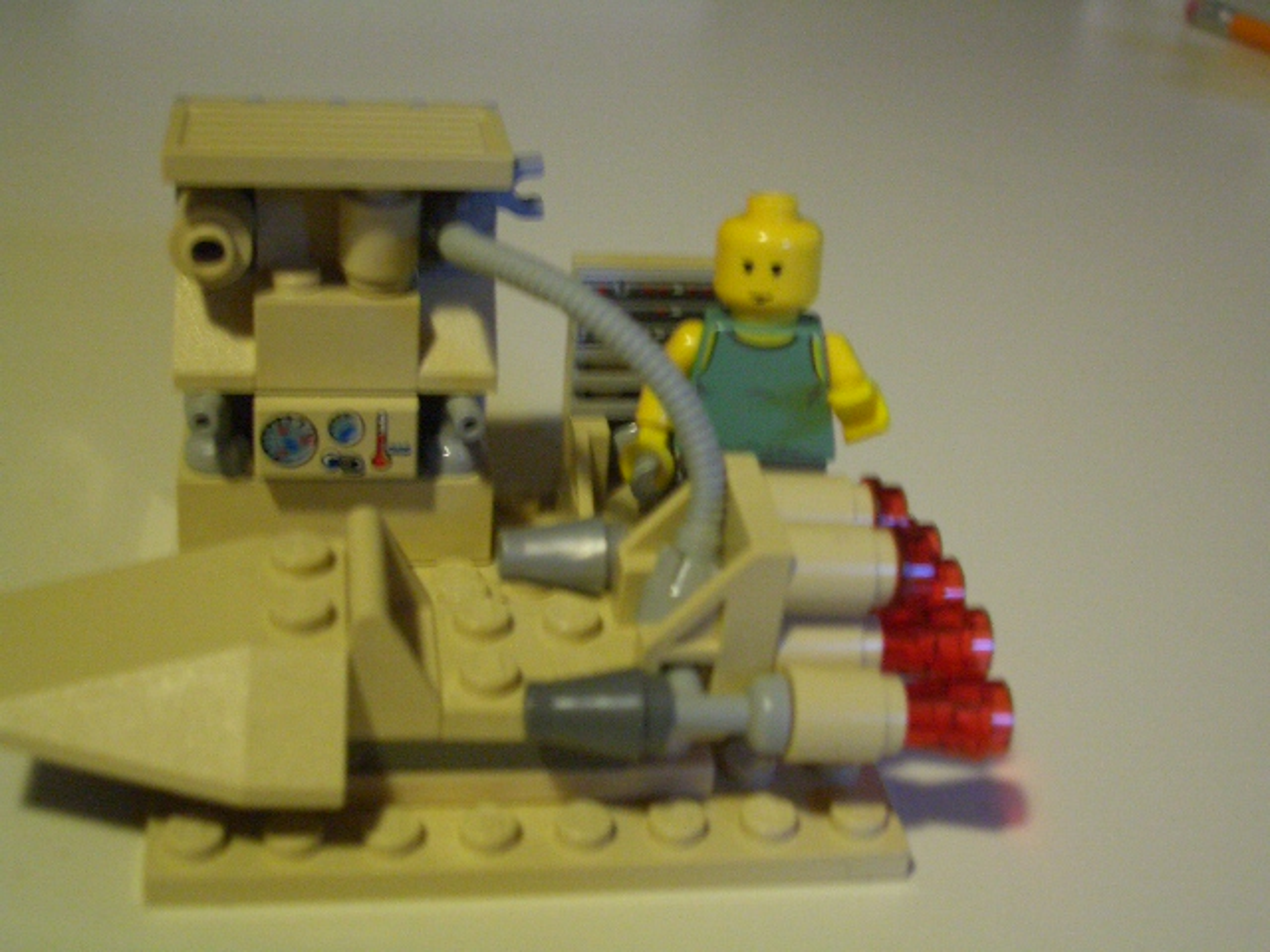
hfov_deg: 38.9
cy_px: 476
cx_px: 635
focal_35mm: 49
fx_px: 1798
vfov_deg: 29.7
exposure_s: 1/13
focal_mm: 8.2
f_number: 3.1
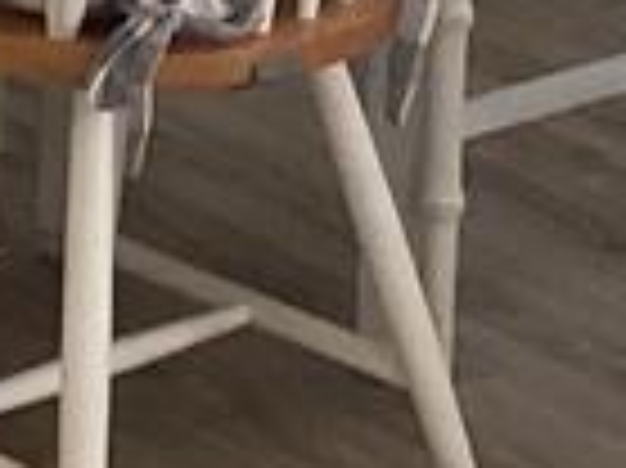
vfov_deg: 6.3
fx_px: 4120
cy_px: -558
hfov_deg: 8.6
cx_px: -131
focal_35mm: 228
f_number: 2.4
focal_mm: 3.3
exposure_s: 1/60
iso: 125
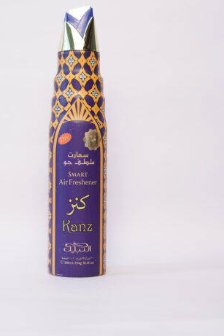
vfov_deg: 28.8
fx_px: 654
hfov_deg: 19.4
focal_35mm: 70
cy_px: 144
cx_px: 78
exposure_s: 1/160
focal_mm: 50
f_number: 4.5
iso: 800
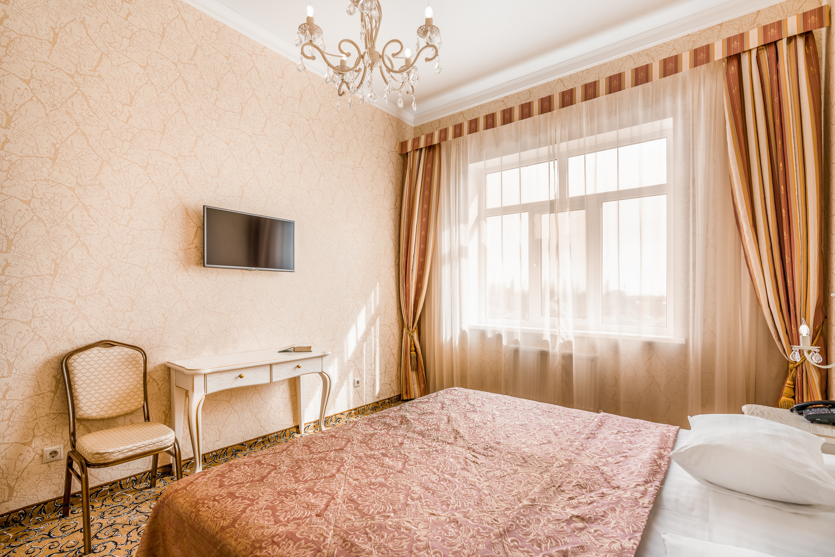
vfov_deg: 73.8
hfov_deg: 96.7
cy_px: 278
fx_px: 371
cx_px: 418
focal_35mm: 16
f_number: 8
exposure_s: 1/20
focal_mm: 16
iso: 100
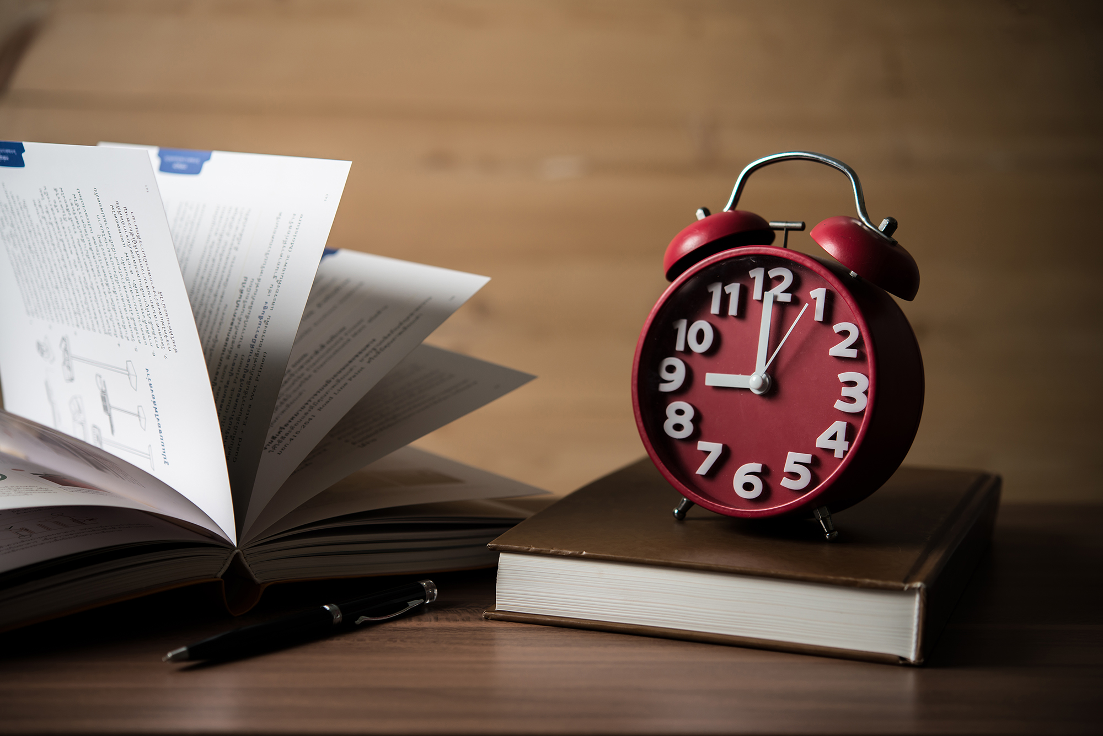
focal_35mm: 60
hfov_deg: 33.4
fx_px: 1839
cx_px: 552
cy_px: 368
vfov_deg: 22.6
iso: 100
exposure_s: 1/125
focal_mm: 60
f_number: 3.5
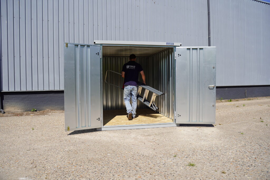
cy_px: 90
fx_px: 210
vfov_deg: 46.4
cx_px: 135
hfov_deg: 65.5
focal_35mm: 28
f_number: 5
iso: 100
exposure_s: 1/800
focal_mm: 28
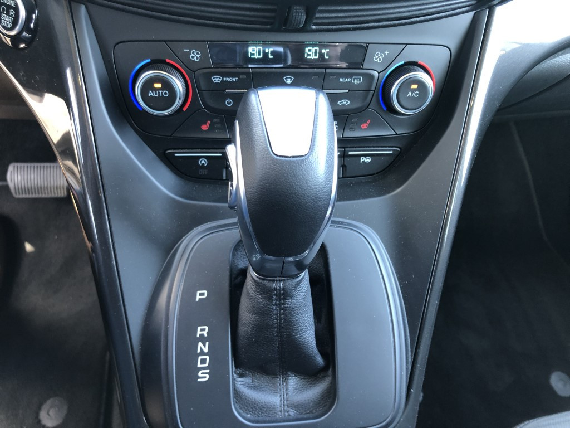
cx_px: 285
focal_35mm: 28
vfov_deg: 49.7
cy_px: 214
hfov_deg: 63.4
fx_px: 461
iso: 64
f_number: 1.8
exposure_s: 1/17
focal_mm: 3.99
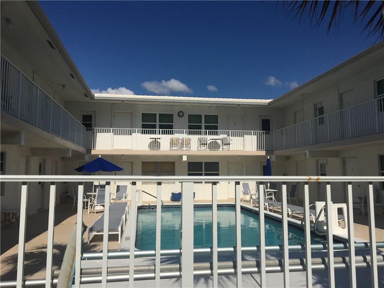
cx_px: 192
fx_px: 322
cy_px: 144
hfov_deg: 61.7
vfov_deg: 48.2
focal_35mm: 29
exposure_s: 1/5917
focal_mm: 4.15
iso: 25
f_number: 2.2
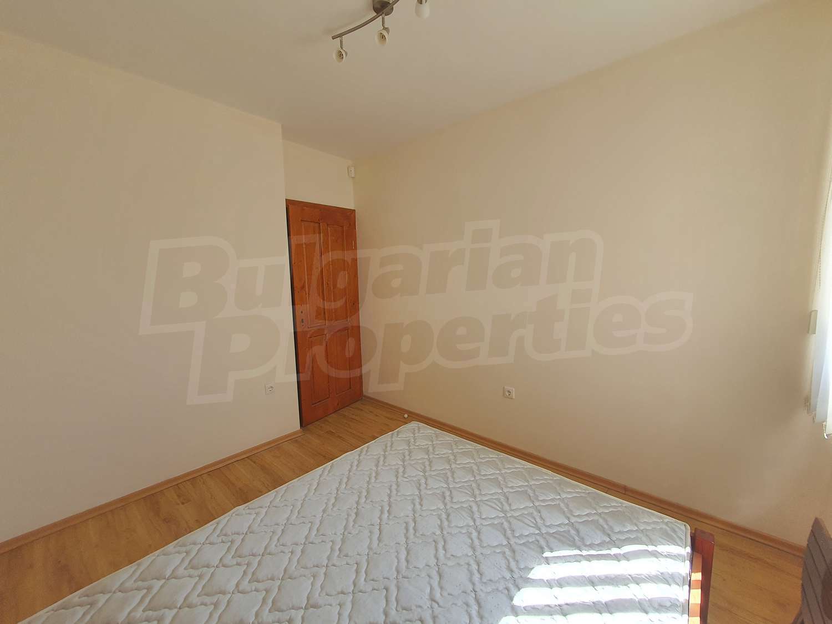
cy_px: 312
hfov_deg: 106.2
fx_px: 312
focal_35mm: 13
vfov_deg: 89.9
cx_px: 416
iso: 64
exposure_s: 1/100
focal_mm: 1.8
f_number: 2.2
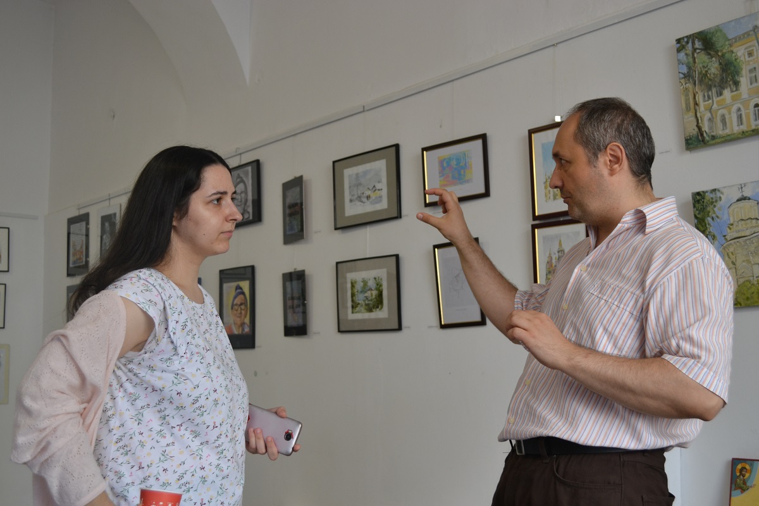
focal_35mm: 45
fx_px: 949
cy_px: 253
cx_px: 380
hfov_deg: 43.6
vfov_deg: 29.9
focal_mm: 30
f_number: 4.8
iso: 400
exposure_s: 1/100
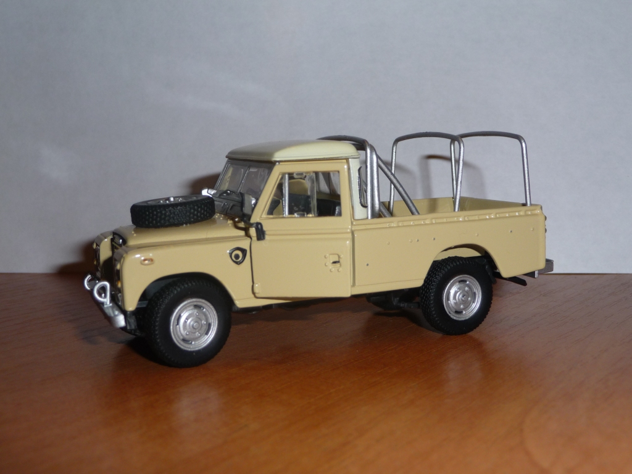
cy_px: 237
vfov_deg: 32.2
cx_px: 316
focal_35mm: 45
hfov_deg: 42.1
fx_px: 822
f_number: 4.1
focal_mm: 7.6
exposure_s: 1/30
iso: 100
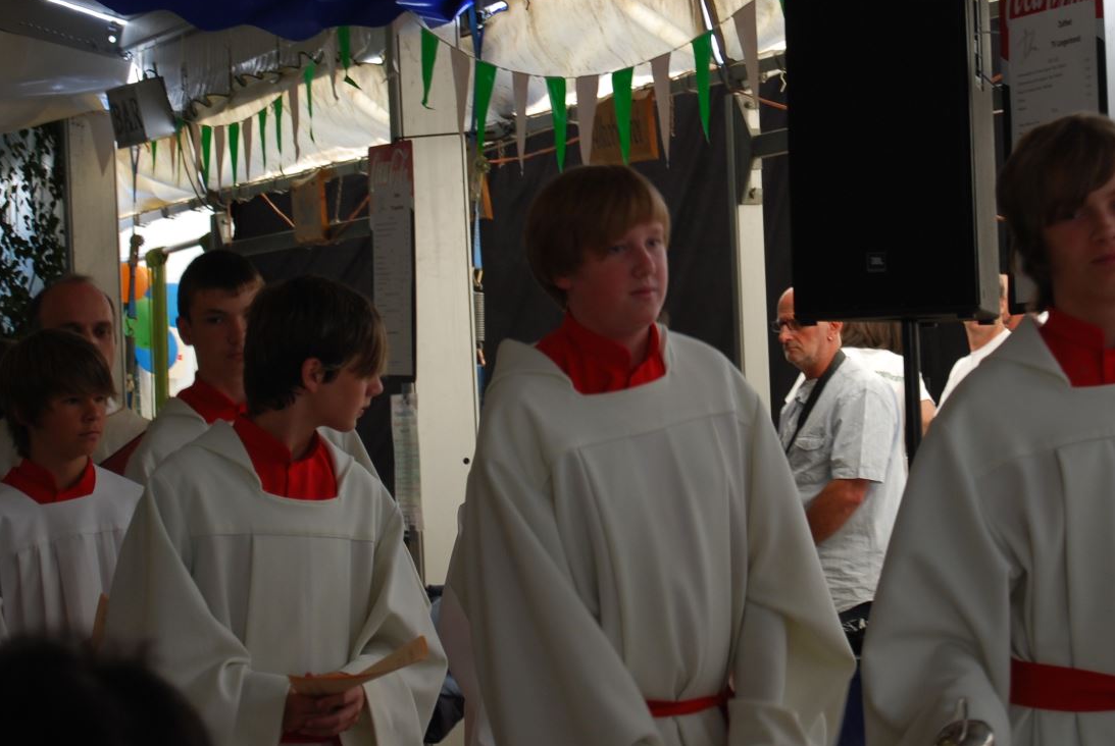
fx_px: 4493
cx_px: 648
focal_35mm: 145
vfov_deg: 9.5
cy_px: 119
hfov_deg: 14.1
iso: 200
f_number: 5.6
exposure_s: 1/50
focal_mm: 55
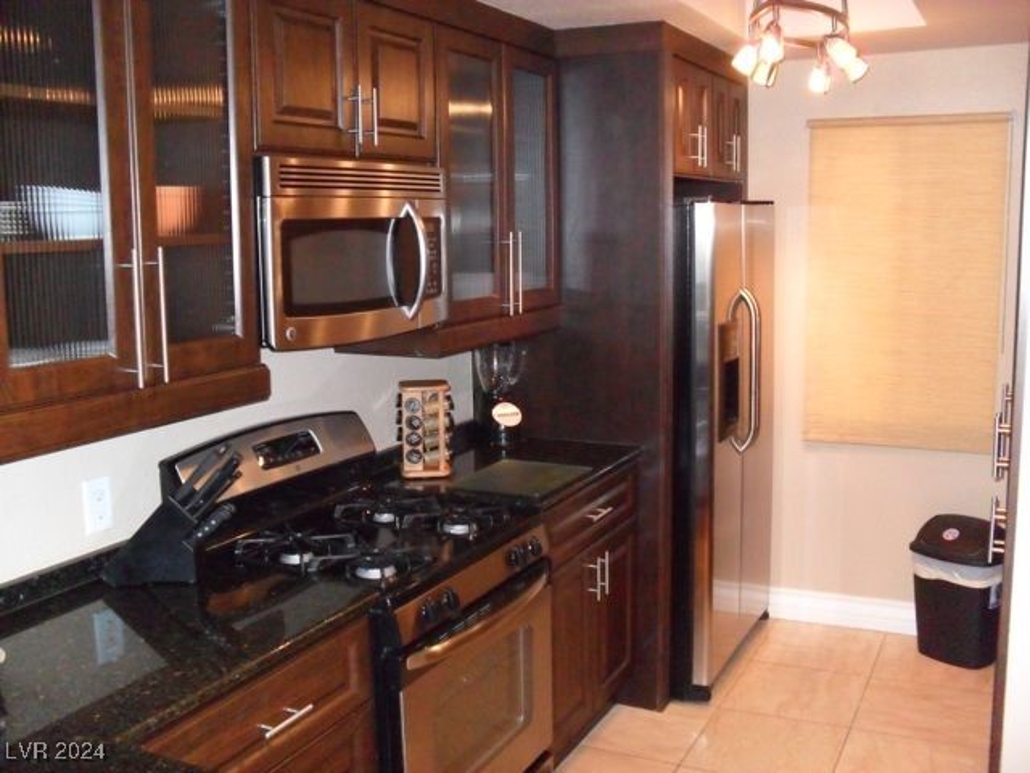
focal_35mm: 35
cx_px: 515
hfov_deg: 52.6
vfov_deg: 40.7
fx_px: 1041
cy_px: 386
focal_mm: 6.3
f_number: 3
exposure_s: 1/45
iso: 480
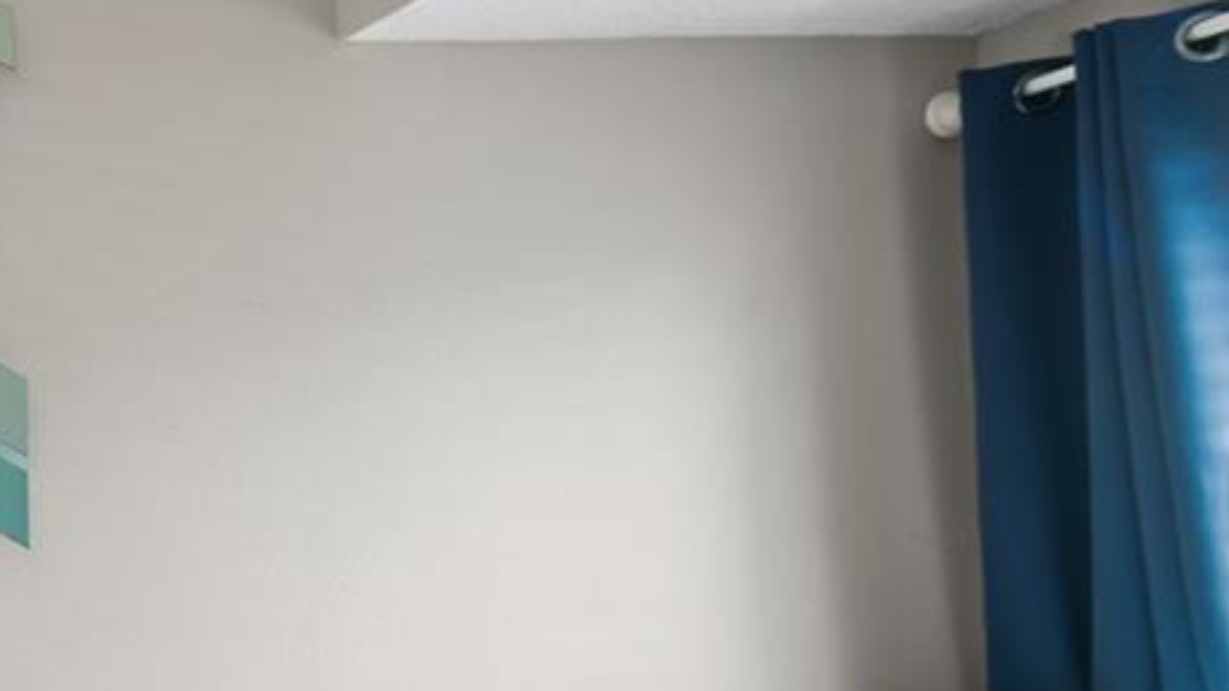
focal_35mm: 55
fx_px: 1792
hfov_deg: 28.0
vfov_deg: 21.2
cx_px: -532
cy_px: 675
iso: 100
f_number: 7.1
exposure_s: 1.6
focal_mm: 10
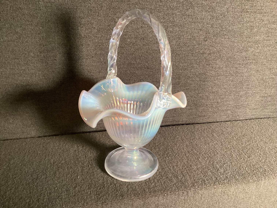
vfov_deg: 45.4
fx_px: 248
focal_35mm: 31
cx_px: 138
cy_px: 104
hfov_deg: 58.3
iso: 400
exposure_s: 1/60
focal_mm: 3.3
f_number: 2.4
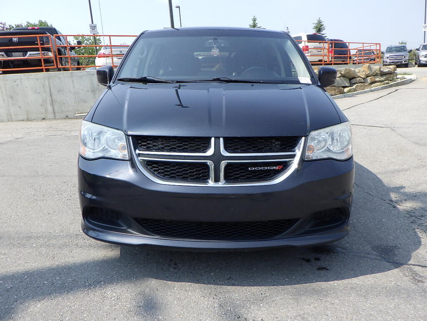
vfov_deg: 49.7
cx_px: 214
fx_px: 345
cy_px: 160
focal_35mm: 28
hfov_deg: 63.4
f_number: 4.2
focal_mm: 5
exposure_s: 1/500
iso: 125
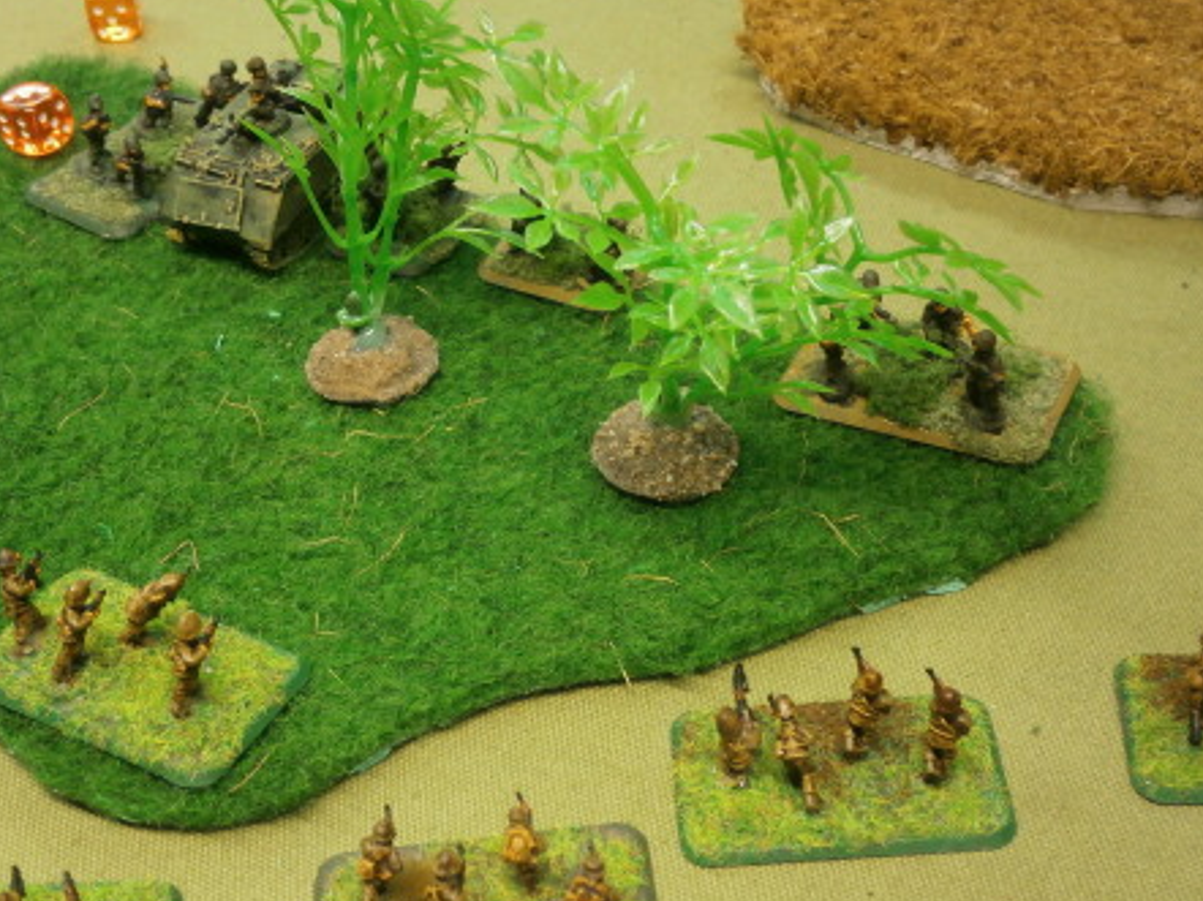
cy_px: 506
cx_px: 569
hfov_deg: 33.8
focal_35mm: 57
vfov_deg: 25.6
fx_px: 1980
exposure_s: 1/20
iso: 200
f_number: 3.4
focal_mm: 8.3
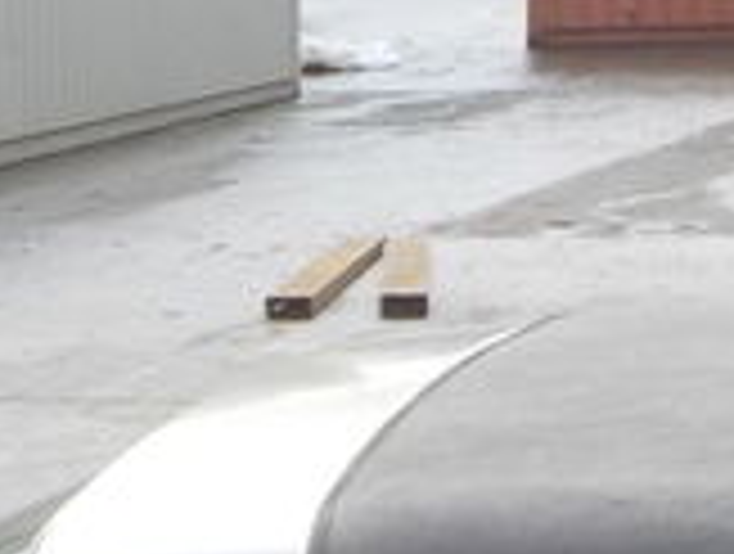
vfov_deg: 9.6
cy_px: 1257
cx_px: -14
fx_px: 2996
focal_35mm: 141
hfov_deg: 13.7
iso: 125
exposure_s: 1/160
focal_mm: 4.1
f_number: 3.3
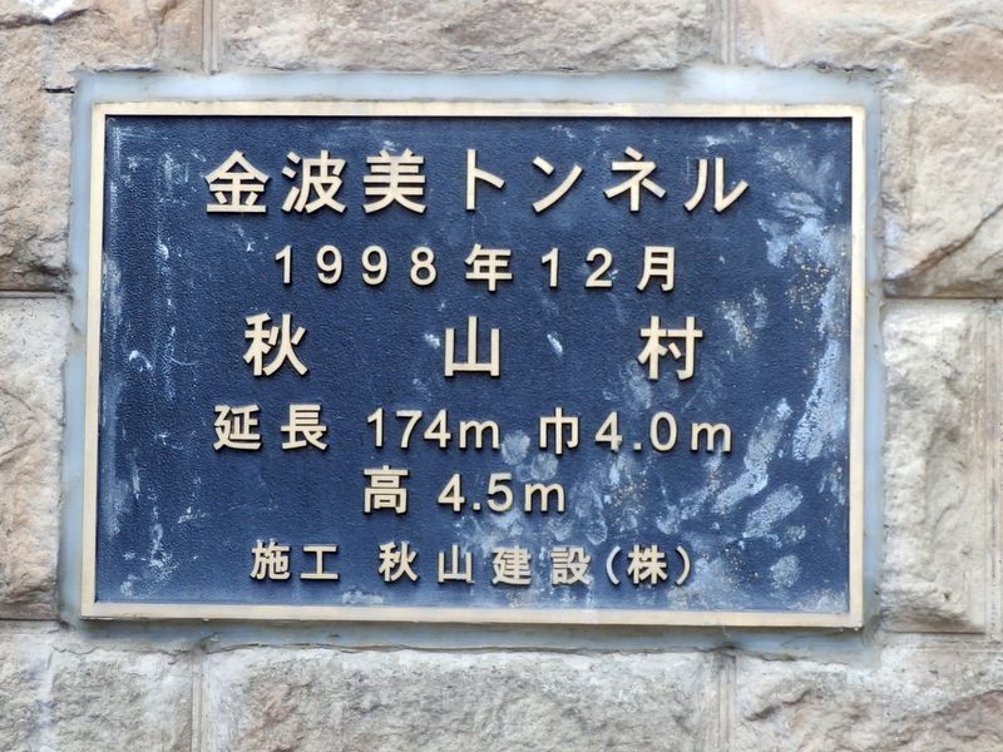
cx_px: 502
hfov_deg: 25.7
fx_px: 2202
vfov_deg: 19.4
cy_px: 376
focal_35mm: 76
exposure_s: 1/80
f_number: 4.9
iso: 250
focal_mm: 13.5
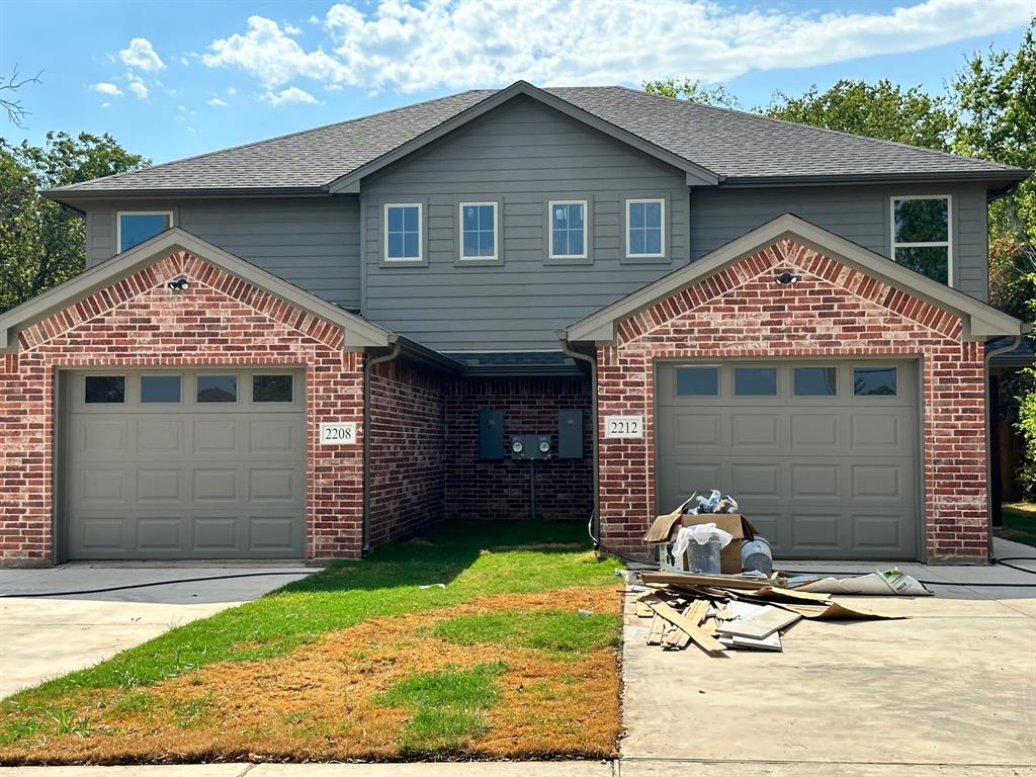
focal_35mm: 48
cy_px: 388
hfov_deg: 39.7
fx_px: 1437
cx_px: 518
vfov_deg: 30.3
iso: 64
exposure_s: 1/2667
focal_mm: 6.86
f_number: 1.78
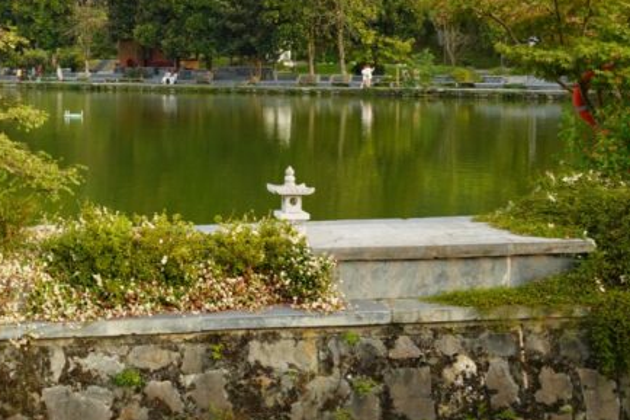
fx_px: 1053
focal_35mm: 60
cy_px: 68
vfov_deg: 22.2
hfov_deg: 32.7
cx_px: 163
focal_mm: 17
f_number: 4.5
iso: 100
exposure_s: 1/60
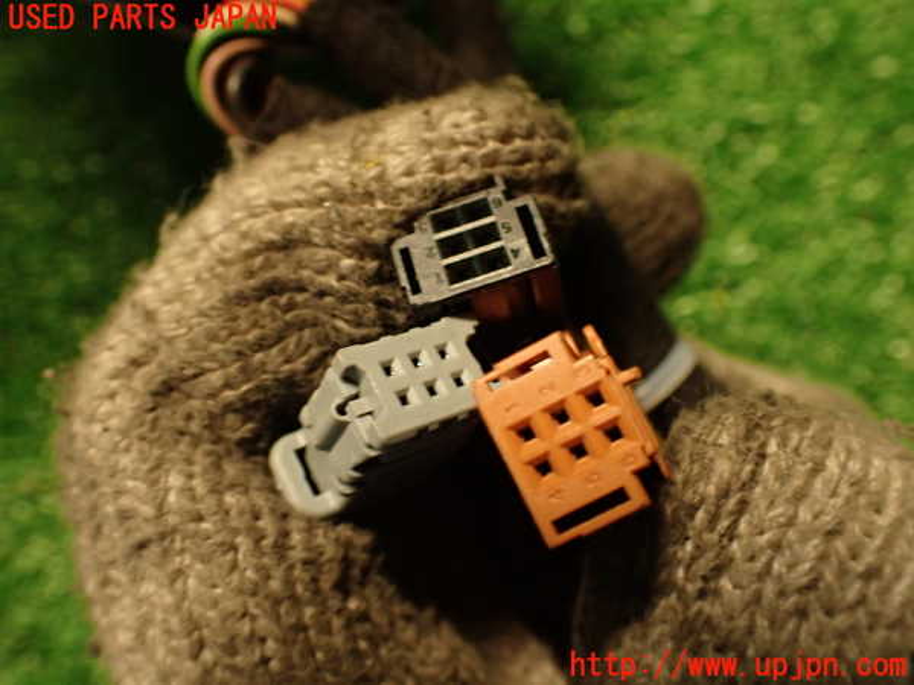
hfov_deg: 56.8
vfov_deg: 44.2
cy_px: 342
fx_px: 845
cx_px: 457
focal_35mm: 32
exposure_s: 1/30
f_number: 2.4
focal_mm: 5.79
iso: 500
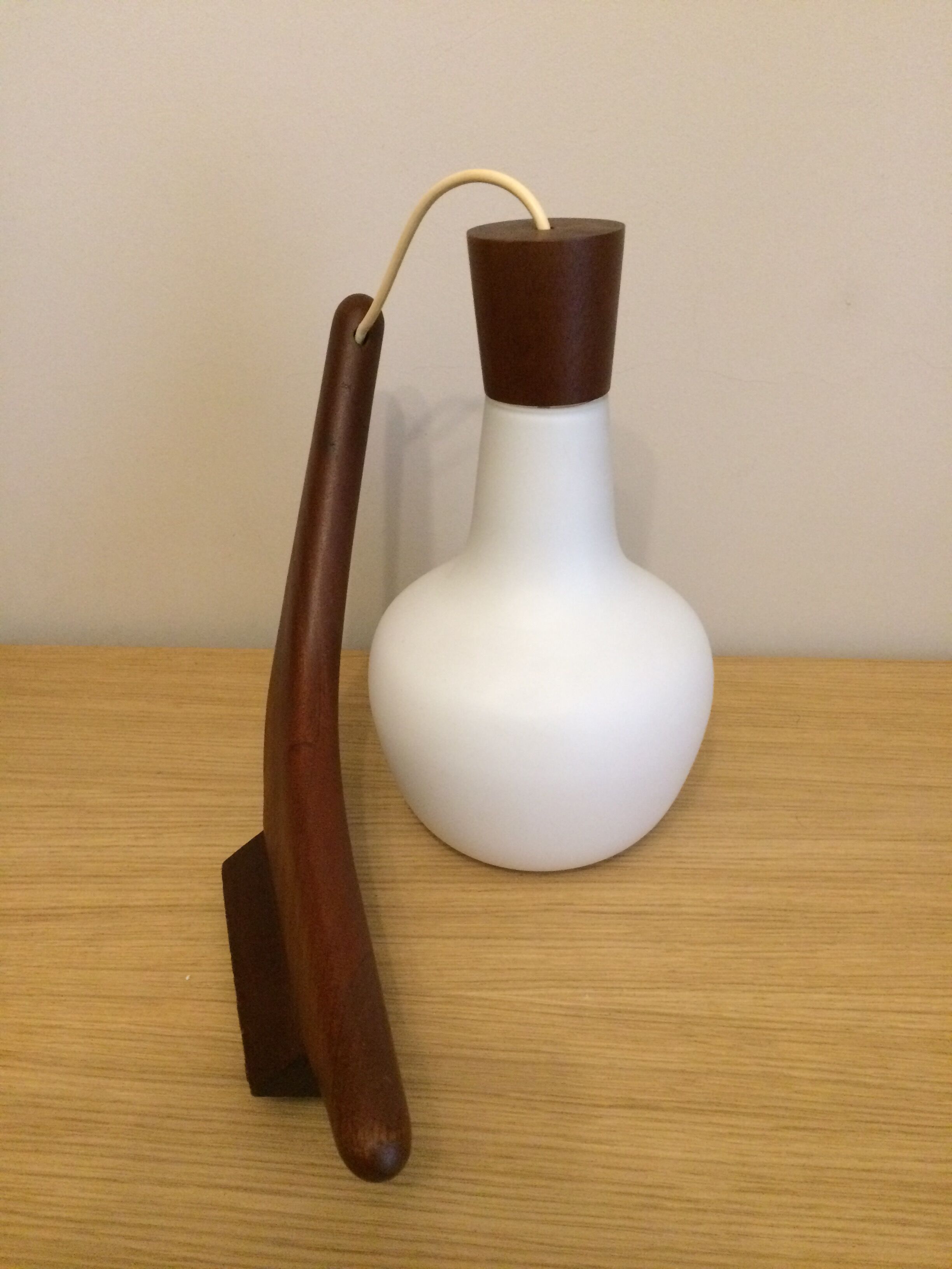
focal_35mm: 29
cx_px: 476
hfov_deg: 48.2
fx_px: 1063
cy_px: 634
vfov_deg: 61.7
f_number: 2.2
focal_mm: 4.15
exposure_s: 1/17
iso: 320
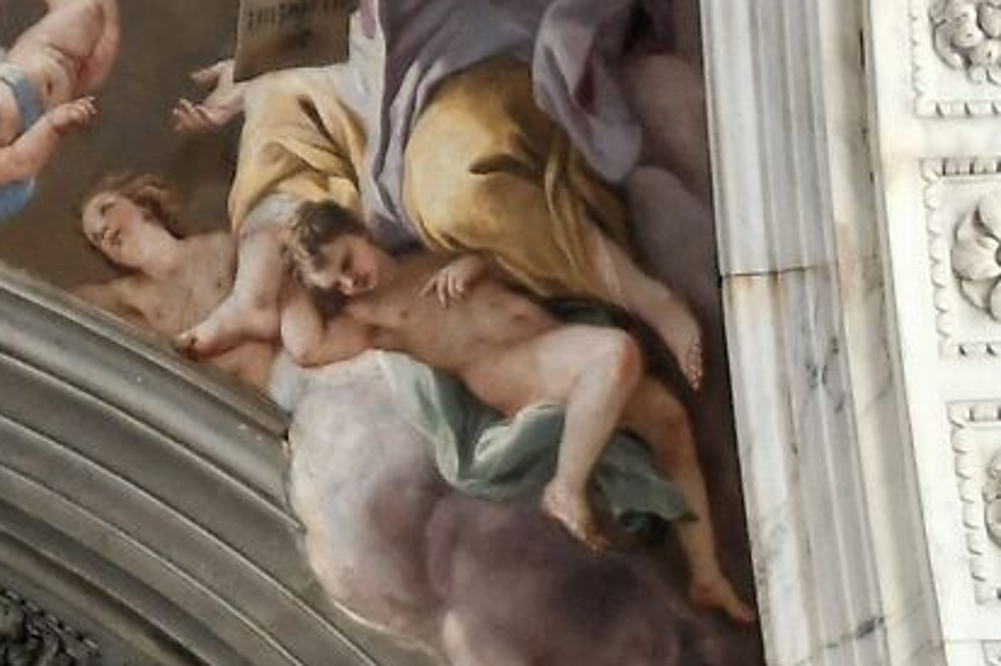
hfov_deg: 9.1
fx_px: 5976
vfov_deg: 6.0
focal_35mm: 215
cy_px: -1107
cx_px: -829
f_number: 3
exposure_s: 1/200
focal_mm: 25
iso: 800
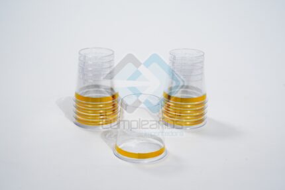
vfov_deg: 23.8
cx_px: 142
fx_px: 451
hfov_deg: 35.0
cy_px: 95
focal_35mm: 57
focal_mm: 38
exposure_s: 1/30
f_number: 16
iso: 500
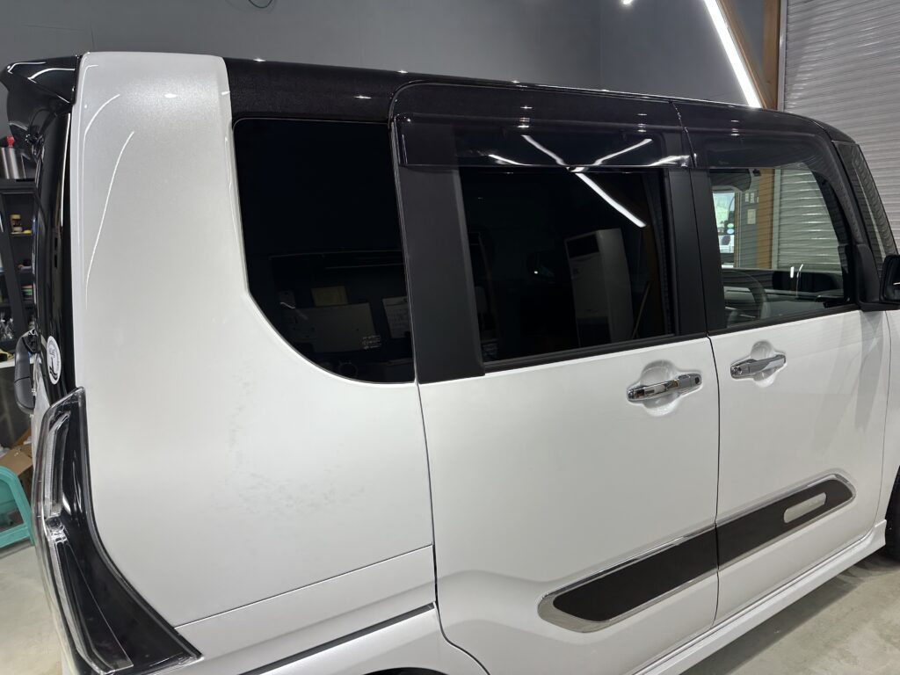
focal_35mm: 24
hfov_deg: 71.6
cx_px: 450
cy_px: 338
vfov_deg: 56.8
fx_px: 624
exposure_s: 1/176
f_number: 1.78
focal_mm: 6.86
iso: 64
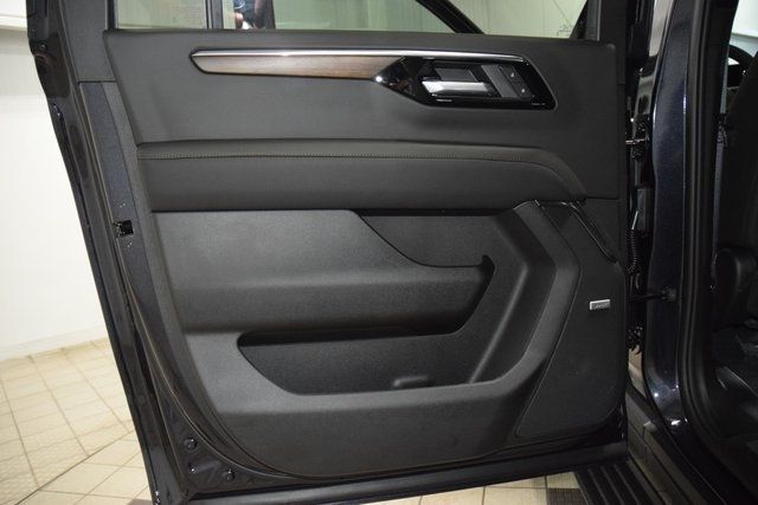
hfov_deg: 67.4
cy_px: 252
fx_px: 569
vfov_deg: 48.0
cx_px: 379
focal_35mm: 27
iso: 2800
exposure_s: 1/100
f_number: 3.5
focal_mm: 18
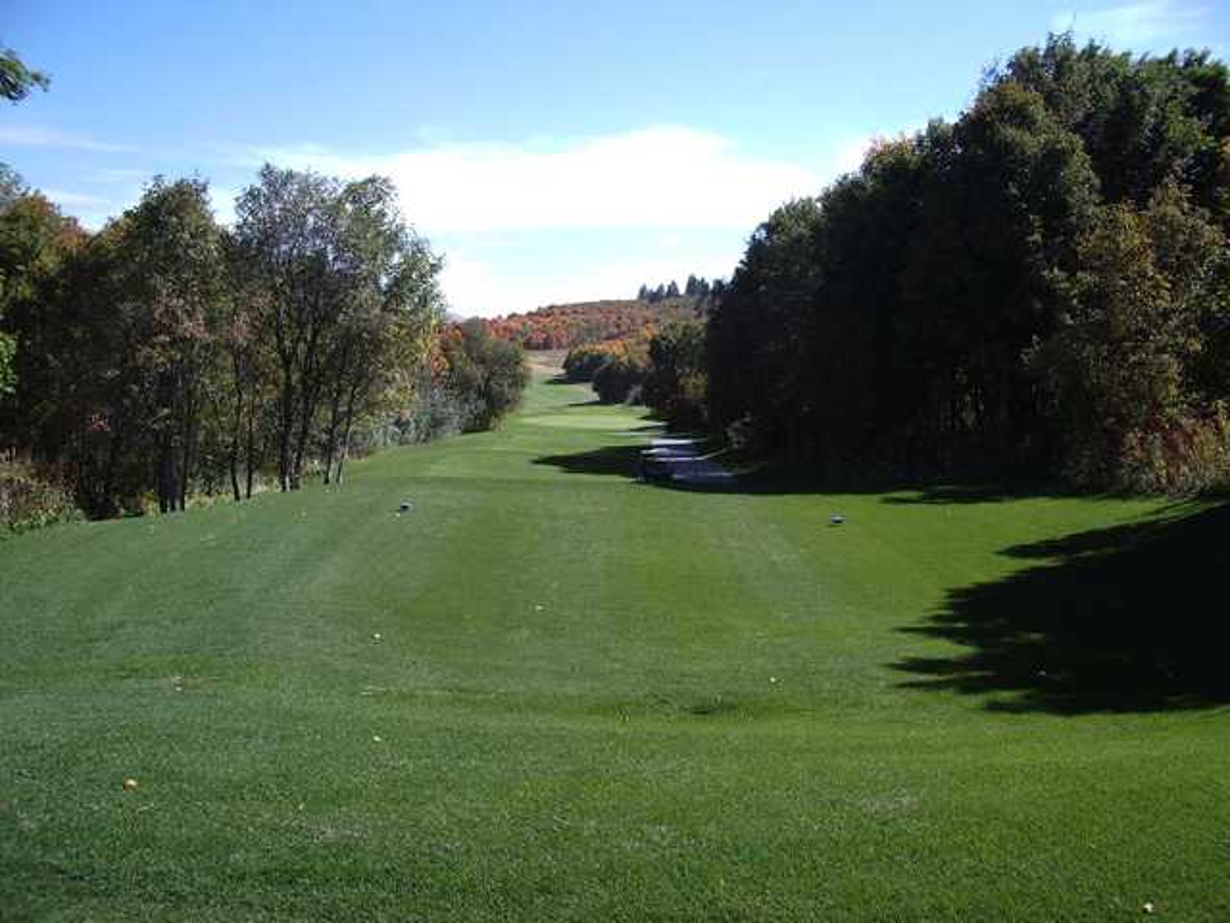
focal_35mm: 35
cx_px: 615
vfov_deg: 40.7
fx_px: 1244
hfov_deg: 52.6
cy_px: 462
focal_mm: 5.8
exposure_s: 1/250
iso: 50
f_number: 4.3
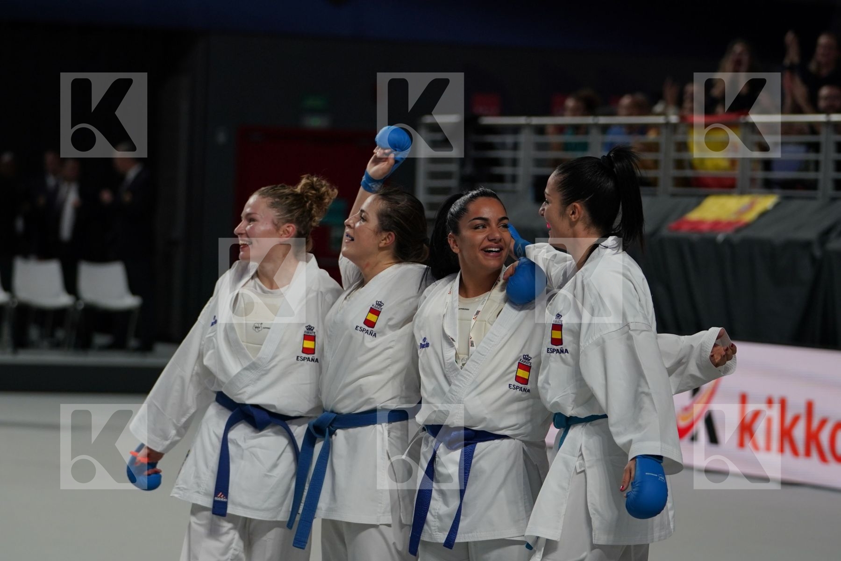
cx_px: 420
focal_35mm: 156
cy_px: 280
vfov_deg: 8.8
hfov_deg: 13.2
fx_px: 3644
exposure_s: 1/1000
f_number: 2.8
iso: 800
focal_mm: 104
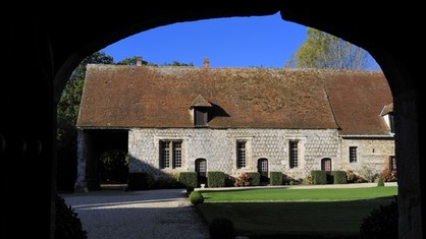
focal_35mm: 40
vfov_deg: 29.7
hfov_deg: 50.5
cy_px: 136
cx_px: 213
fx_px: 452
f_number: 16
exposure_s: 1/100
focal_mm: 38
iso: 200
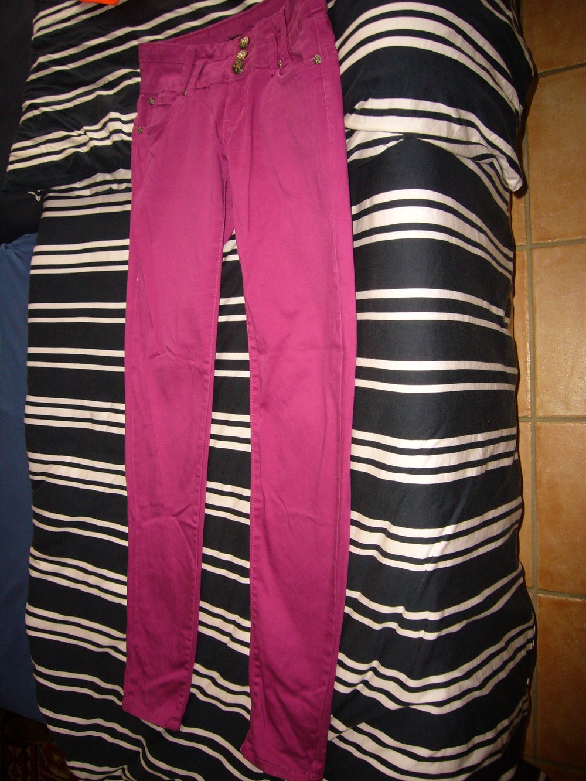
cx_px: 293
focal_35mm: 28
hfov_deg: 49.8
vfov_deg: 63.4
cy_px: 390
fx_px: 632
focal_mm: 4.6
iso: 100
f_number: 2.8
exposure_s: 1/30
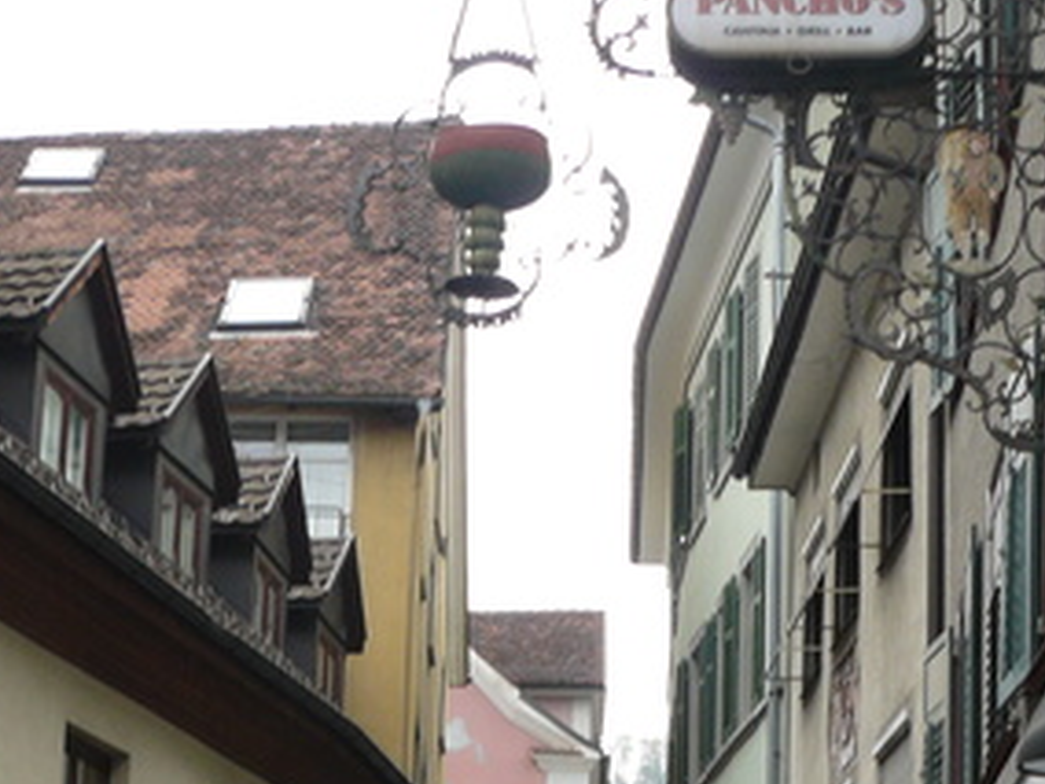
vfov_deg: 17.7
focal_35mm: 81
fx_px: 2445
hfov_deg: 24.1
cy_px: 832
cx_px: 534
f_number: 3.6
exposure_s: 1/100
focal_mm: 6
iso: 100
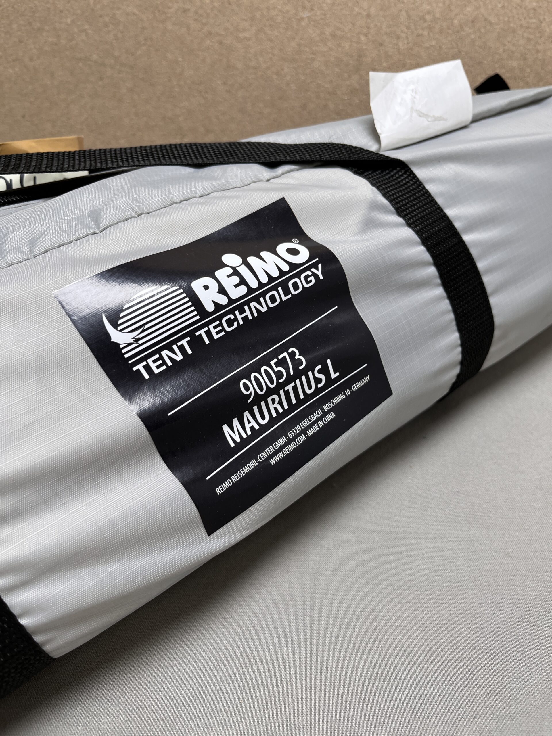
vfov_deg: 67.3
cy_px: 368
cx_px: 276
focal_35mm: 26
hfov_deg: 53.1
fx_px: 553
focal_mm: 5.1
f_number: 1.6
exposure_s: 1/100
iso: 32
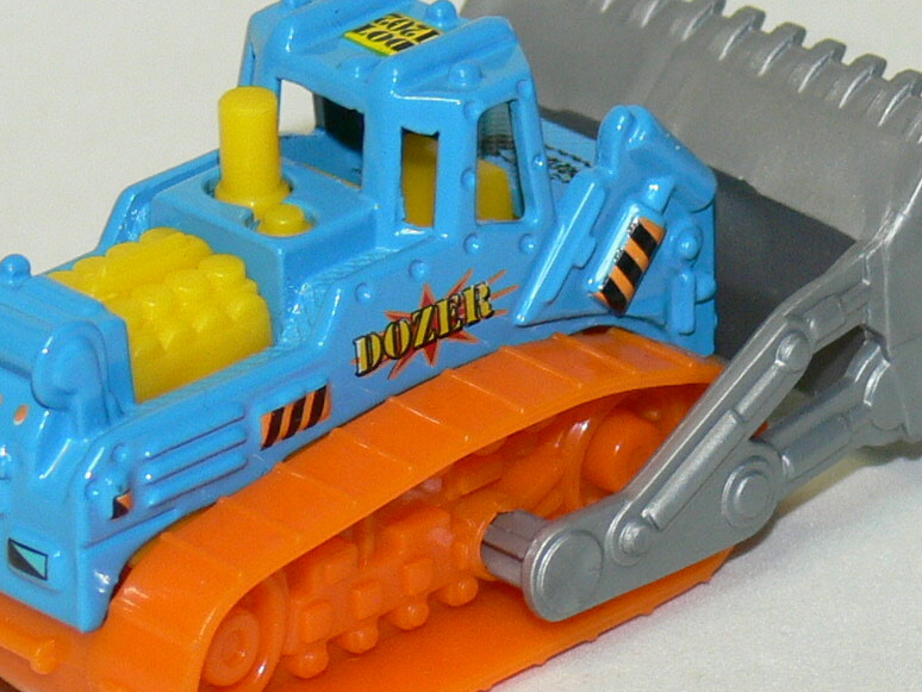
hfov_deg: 5.8
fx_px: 9085
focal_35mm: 341
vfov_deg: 4.4
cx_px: 372
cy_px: 282
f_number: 3.2
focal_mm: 21.9
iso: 100
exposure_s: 1/30
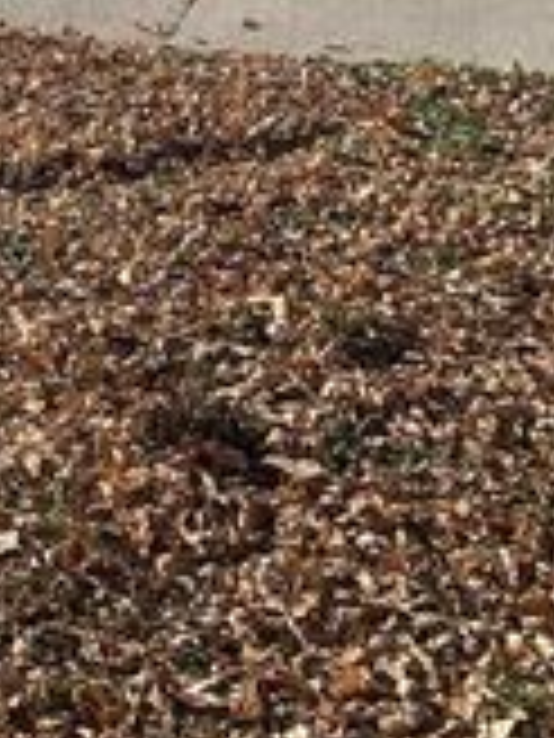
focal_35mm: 106
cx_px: -504
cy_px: -304
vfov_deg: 17.1
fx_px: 2262
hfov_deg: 12.5
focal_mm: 4.25
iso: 25
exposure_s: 1/2160
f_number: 1.8
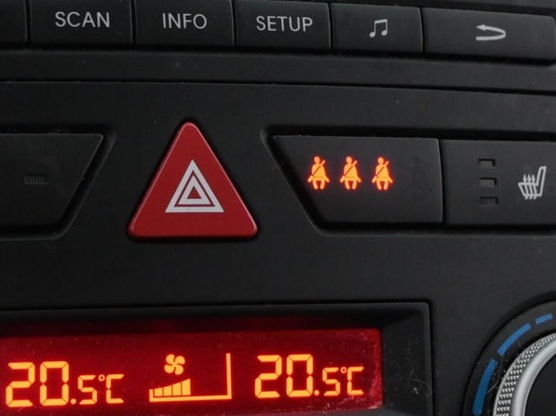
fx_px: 1540
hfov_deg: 20.4
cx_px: 170
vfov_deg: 15.2
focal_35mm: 96
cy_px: 361
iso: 2500
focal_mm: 24.5
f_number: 4.2
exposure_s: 1/50
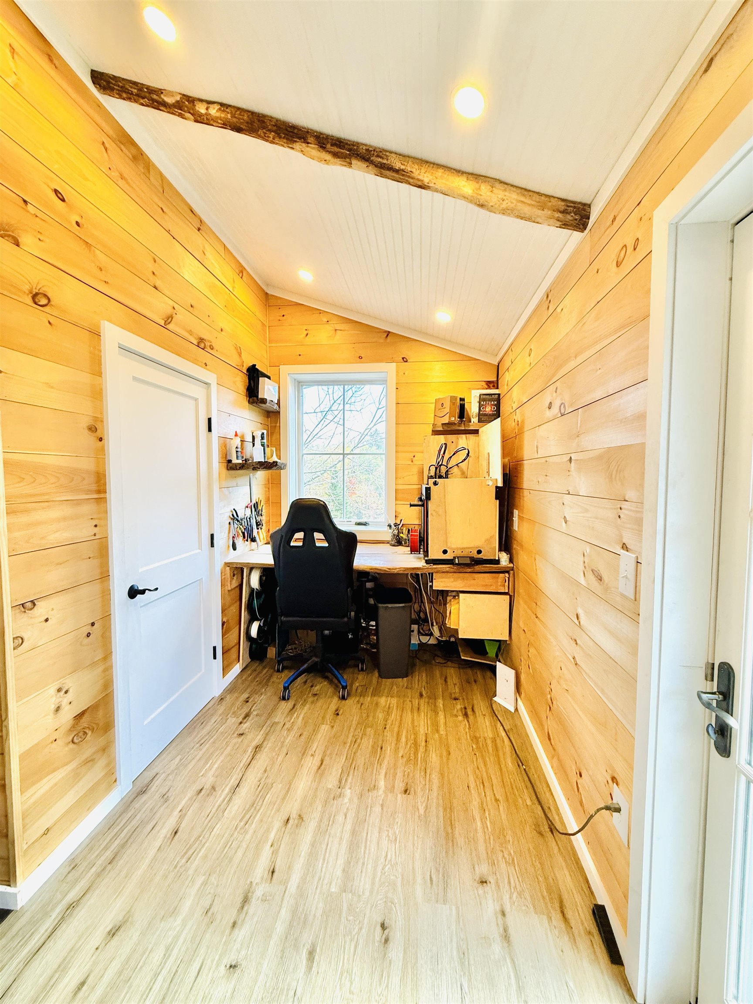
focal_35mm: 14
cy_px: 502
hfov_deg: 85.7
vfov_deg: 102.1
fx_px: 406
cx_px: 376
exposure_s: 1/99
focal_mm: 2.22
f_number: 2.2
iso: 200
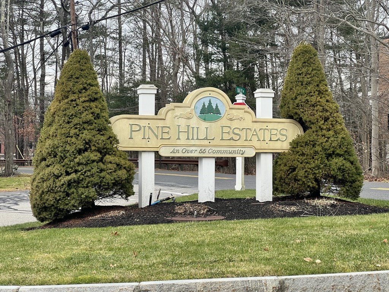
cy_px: 146
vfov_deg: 19.1
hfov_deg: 25.3
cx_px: 194
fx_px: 865
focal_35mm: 77
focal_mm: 9
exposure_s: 1/114
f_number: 2.8
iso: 32
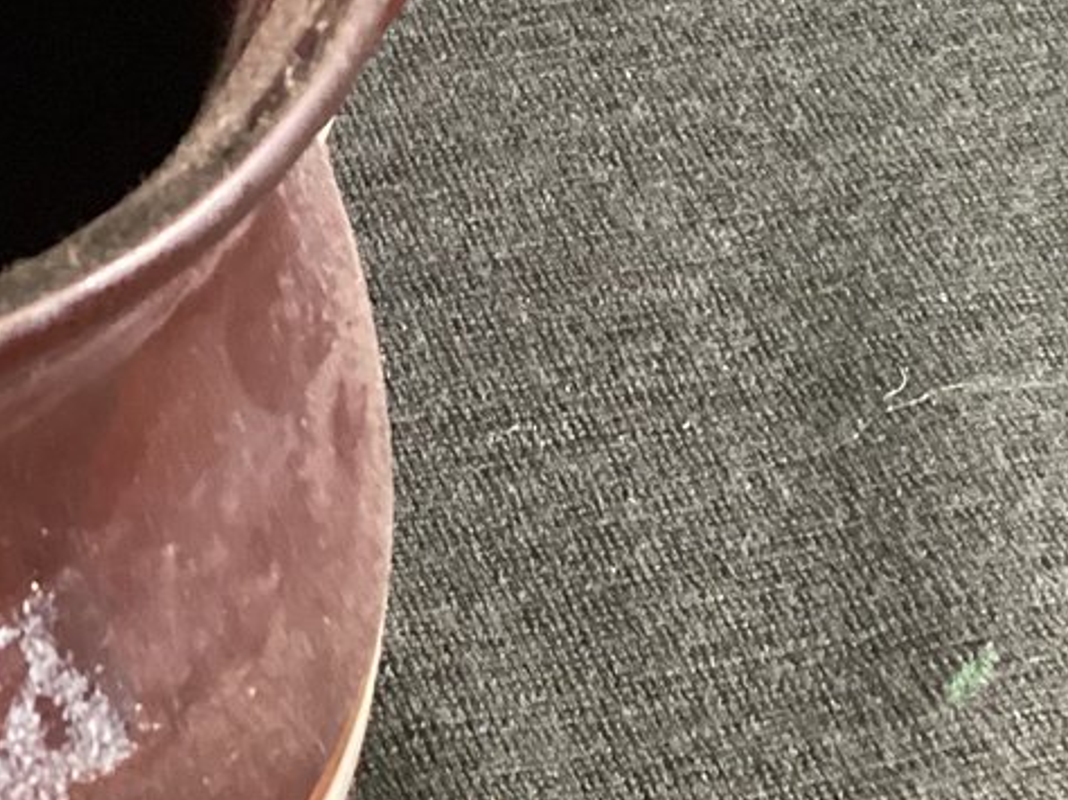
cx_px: -461
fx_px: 3053
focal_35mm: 99
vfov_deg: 14.6
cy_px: -55
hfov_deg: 18.0
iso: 400
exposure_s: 1/60
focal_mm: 3.3
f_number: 2.4
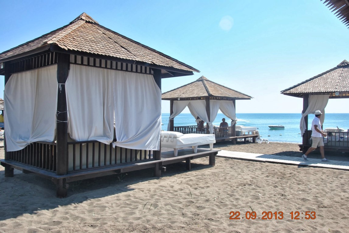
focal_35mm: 30
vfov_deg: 43.7
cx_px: 174
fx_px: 291
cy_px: 116
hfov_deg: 61.9
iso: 100
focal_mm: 20
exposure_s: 1/250
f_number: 8
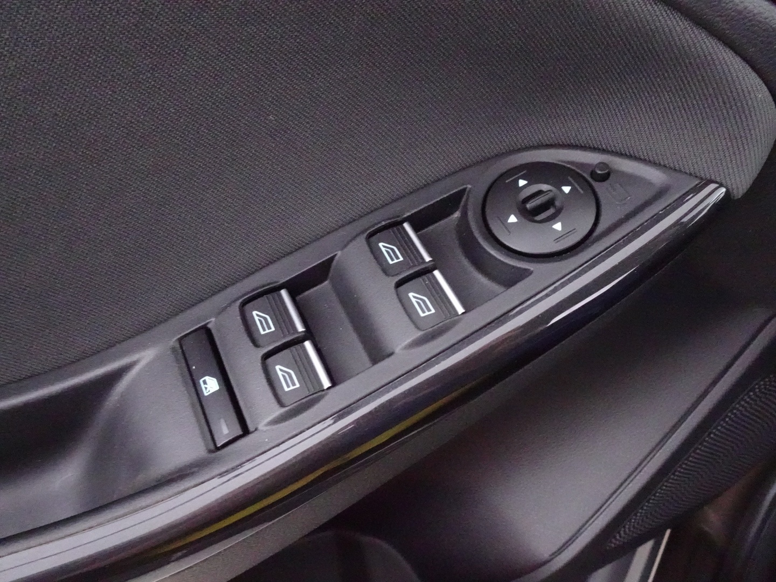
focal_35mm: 24
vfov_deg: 56.8
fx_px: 538
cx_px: 388
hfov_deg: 71.6
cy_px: 291
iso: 3200
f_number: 3.5
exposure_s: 1/15
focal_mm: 4.25
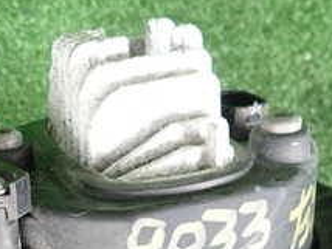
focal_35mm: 70
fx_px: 672
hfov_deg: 27.0
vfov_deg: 20.3
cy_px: 257
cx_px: 47
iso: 200
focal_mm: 4.5
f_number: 2
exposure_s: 1/30
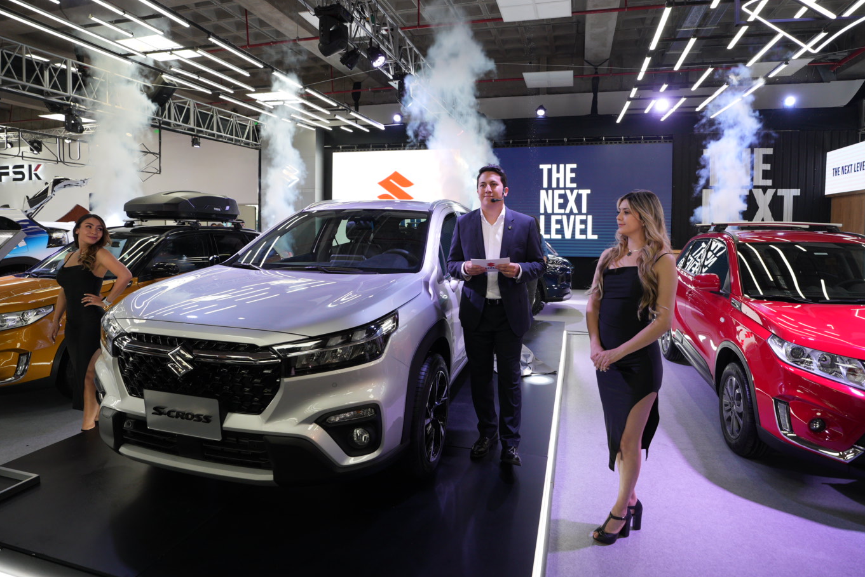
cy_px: 252
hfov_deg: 86.8
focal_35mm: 19
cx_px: 457
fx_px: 457
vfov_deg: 64.4
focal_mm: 16
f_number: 3.2
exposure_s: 1/250
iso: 800
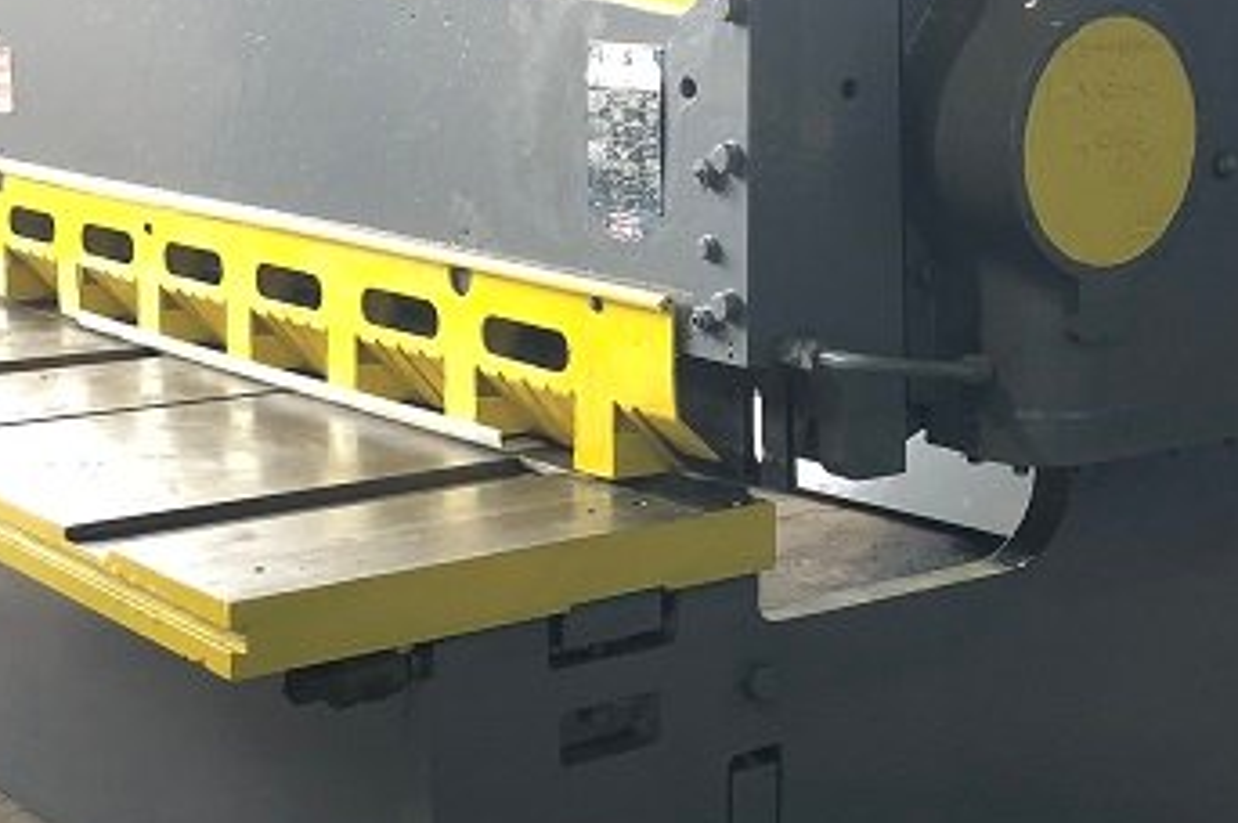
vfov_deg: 20.0
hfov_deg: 29.5
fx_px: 2336
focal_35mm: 68
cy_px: 332
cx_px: 790
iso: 80
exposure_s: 1/15
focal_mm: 3.99
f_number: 1.8
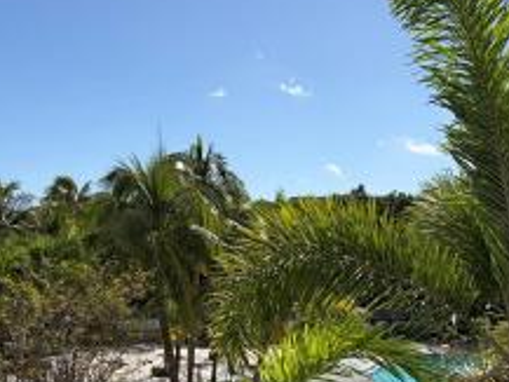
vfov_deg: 29.9
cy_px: 279
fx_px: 706
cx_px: 242
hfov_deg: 39.6
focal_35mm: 48
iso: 64
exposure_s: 1/7813
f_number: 1.6
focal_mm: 5.96
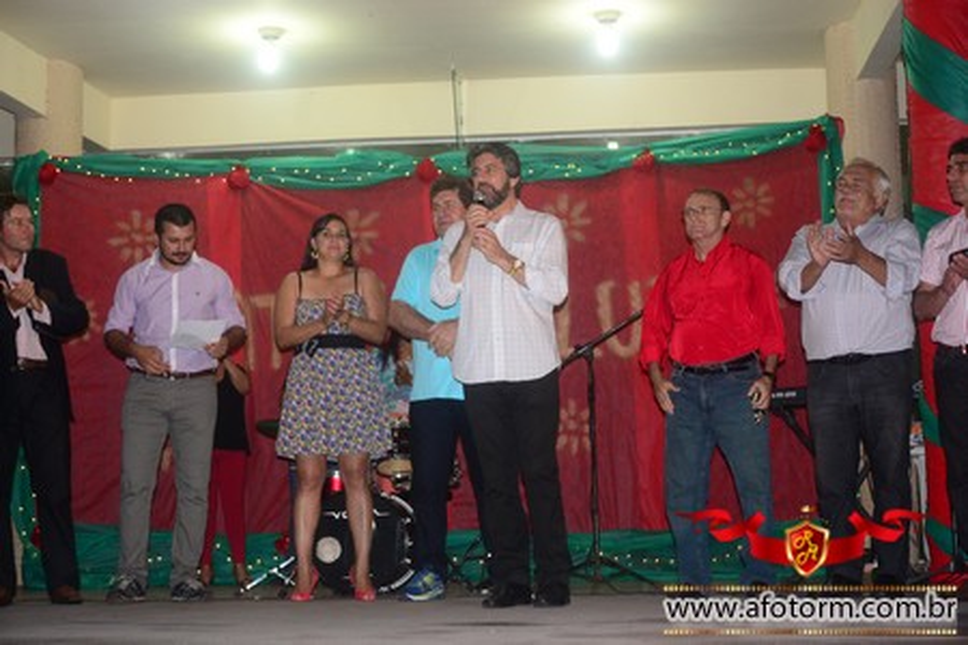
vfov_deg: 23.8
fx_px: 1533
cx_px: 484
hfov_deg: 35.1
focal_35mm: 57
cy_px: 322
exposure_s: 1/100
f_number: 4.5
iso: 800
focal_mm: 38
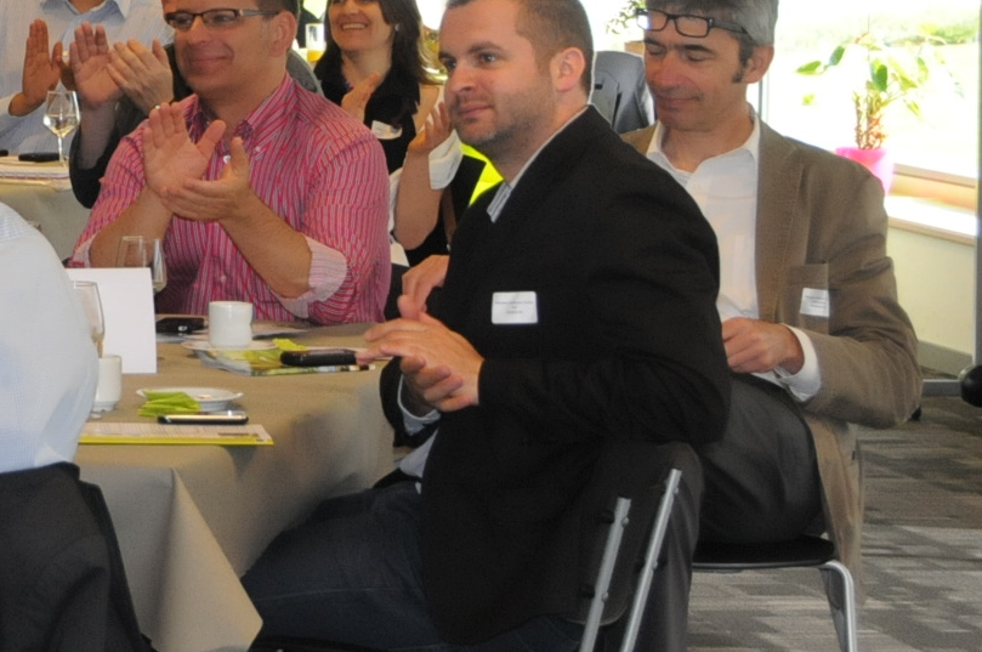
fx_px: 4549
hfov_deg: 12.0
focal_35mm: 167
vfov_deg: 8.1
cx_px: -217
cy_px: -35
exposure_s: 1/250
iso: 1600
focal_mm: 42
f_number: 5.6
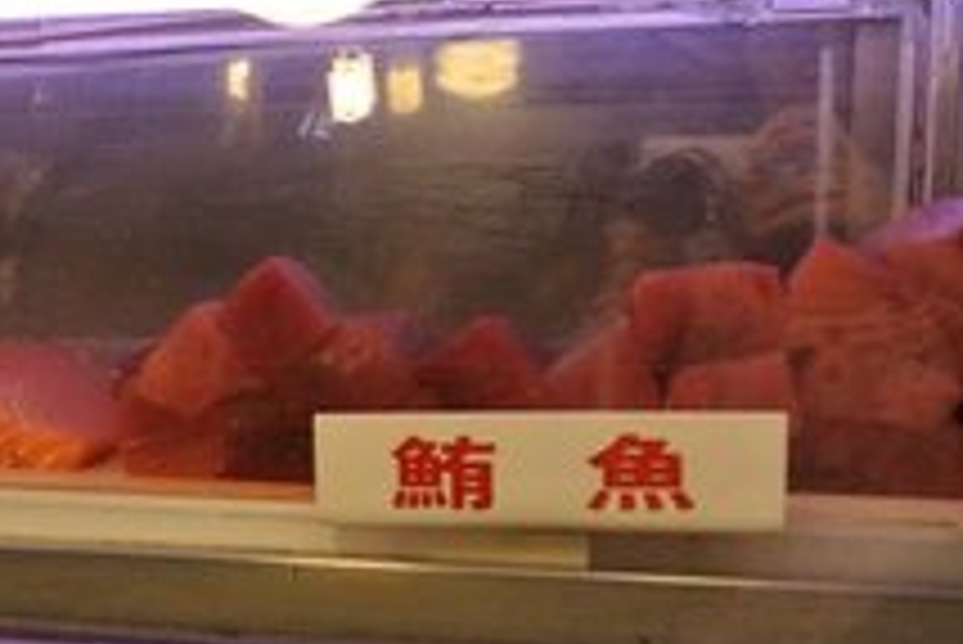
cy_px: 504
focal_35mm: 63
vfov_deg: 21.4
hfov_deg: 29.7
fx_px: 1686
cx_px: -4
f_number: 4
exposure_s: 1/250
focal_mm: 10
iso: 200
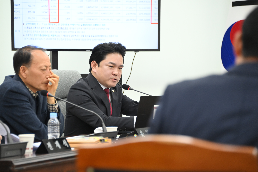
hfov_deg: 10.8
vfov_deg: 7.2
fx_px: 1362
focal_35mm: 190
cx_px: 129
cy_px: 86
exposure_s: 1/160
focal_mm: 190
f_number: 5.6
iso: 3200
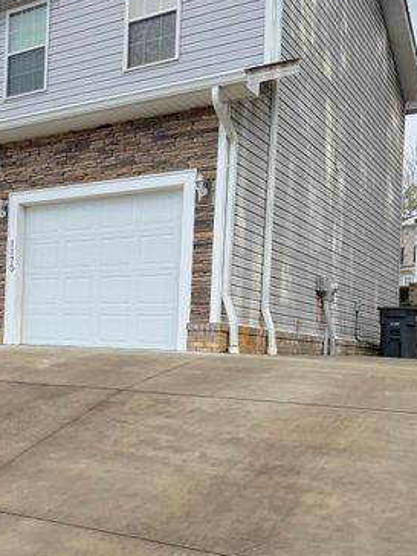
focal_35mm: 44
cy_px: 340
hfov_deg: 31.5
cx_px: 49
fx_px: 707
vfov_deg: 42.7
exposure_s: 1/2053
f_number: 1.78
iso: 80
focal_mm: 6.76
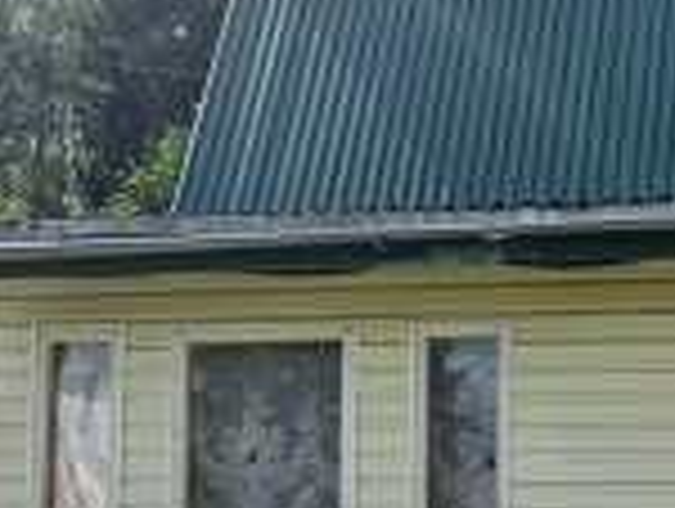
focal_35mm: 54
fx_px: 1055
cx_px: 603
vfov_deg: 26.4
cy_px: 436
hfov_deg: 33.7
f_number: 2.2
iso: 50
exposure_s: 1/1968
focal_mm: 2.2
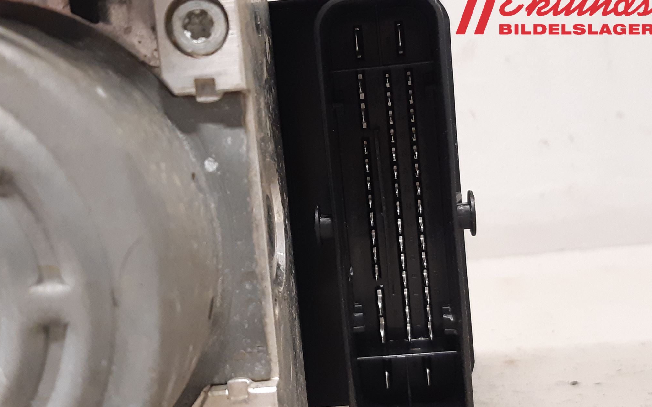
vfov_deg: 44.5
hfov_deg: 66.5
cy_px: 228
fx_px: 498
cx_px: 323
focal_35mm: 28
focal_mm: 3.93
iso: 250
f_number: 1.7
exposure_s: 1/30
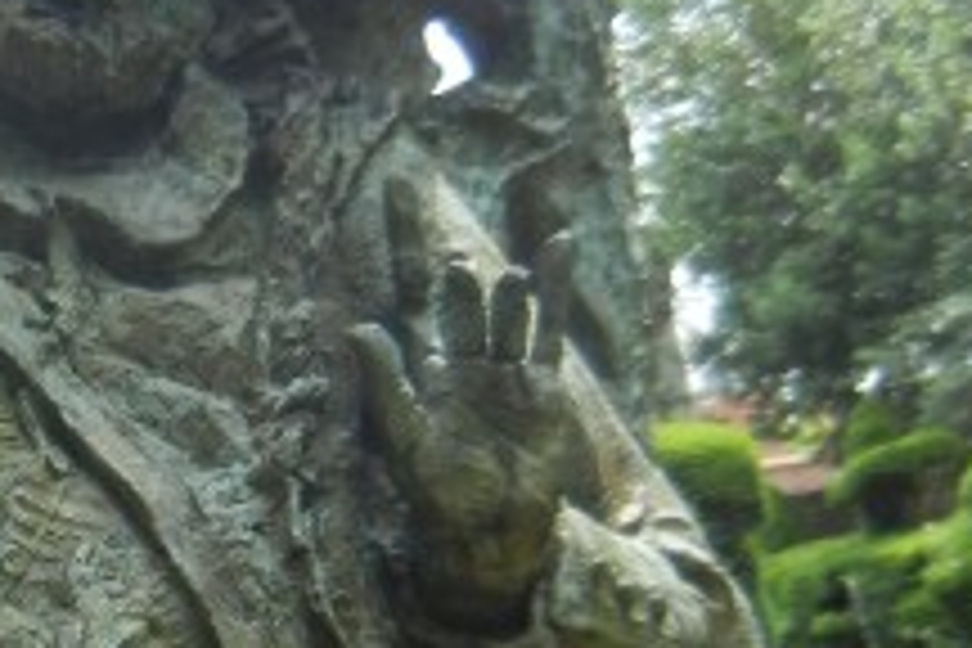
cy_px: 652
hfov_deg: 18.0
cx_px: 32
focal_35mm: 111
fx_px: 2997
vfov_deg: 12.2
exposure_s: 1/280
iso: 160
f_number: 3.5
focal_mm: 5.4
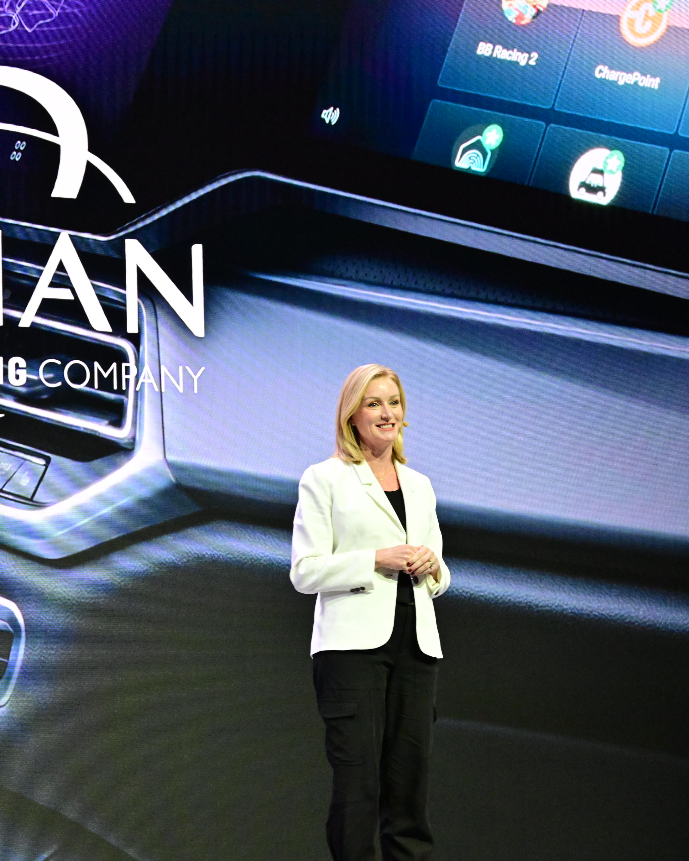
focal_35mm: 117
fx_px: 2982
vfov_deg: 16.4
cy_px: 431
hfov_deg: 13.1
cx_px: 96
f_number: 6.7
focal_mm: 83
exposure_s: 1/125
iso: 6400
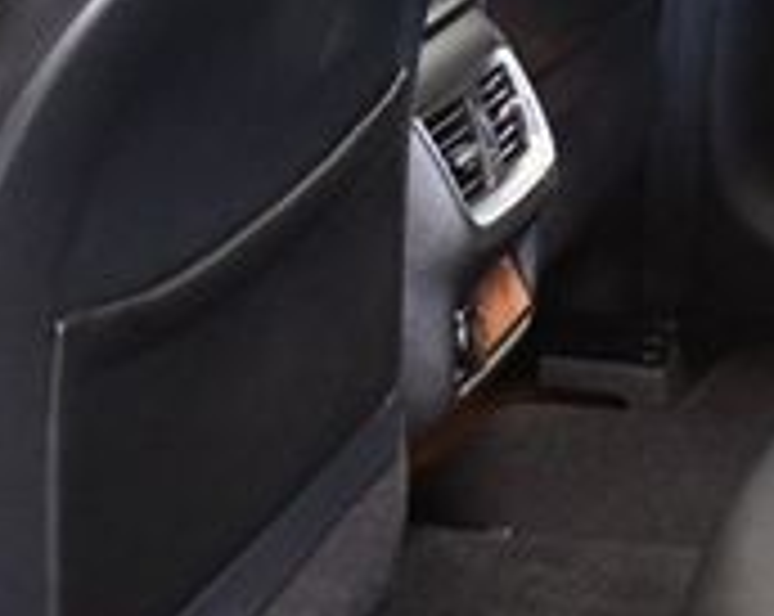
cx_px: 1292
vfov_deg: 11.9
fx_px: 2881
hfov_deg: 14.0
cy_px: -135
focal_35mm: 126
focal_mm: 18
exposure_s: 1/60
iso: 5000
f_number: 3.5
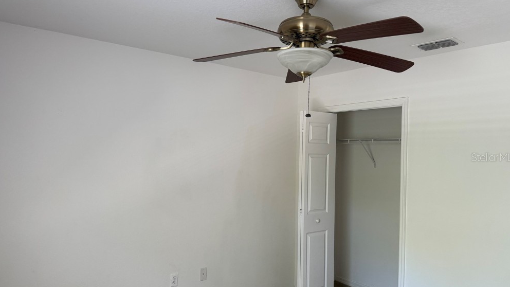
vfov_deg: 42.8
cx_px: 257
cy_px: 157
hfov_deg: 69.9
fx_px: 365
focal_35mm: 27
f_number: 1.78
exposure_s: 1/113
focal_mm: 6.76
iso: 200
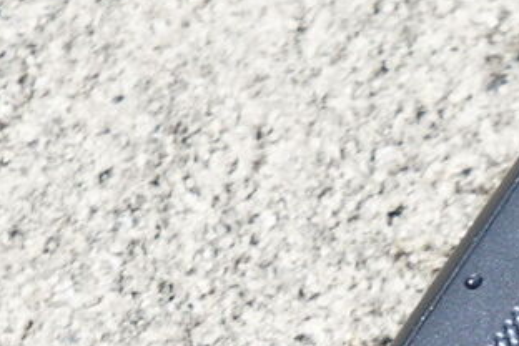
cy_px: 870
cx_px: 1352
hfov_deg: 4.6
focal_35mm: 431
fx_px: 6213
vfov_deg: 3.2
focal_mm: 70
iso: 100
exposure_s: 1/160
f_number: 7.1
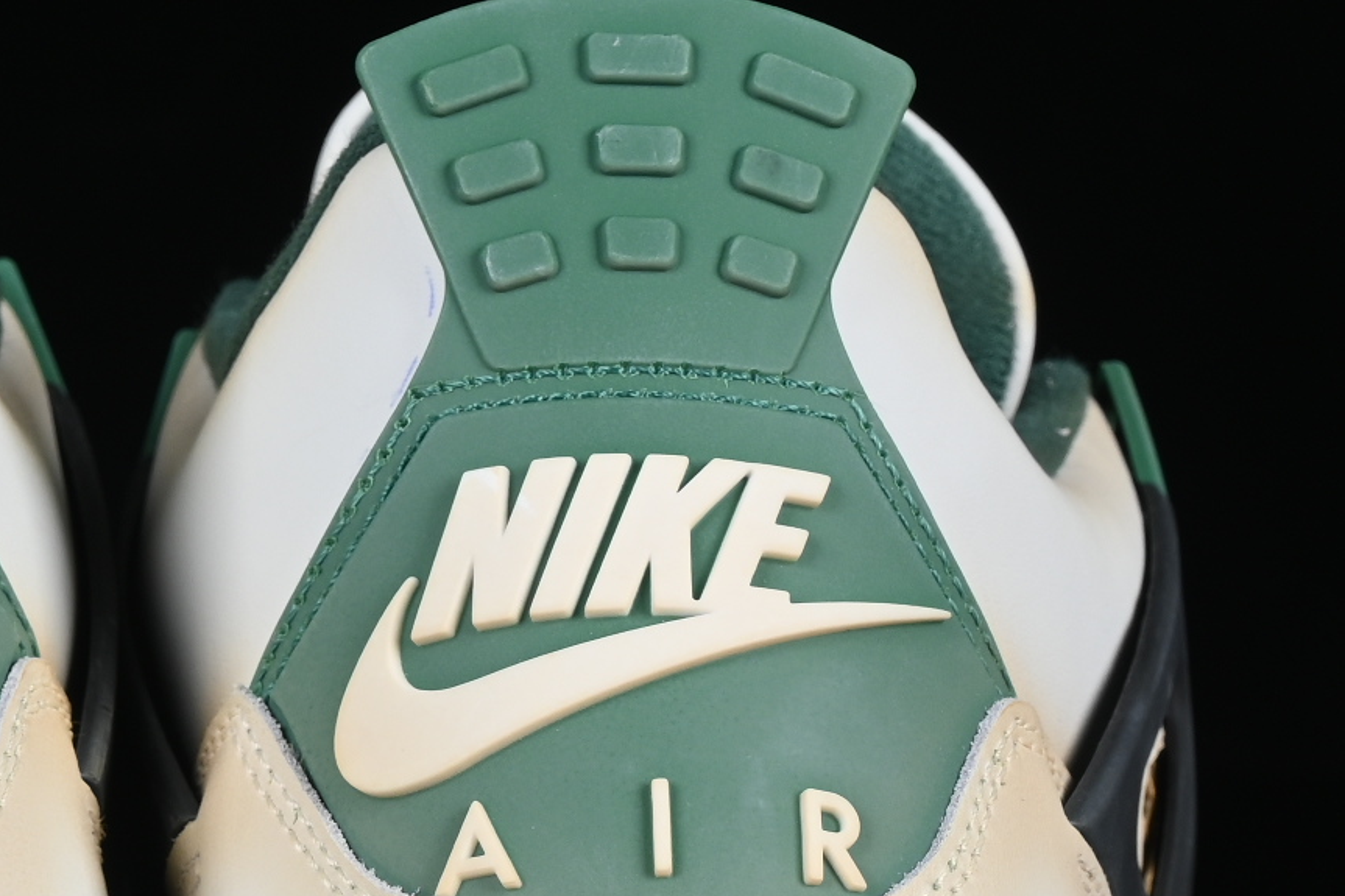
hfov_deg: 8.5
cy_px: 798
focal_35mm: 242
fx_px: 9039
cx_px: 215
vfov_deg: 5.7
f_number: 8
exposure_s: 1/80
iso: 160
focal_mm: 50
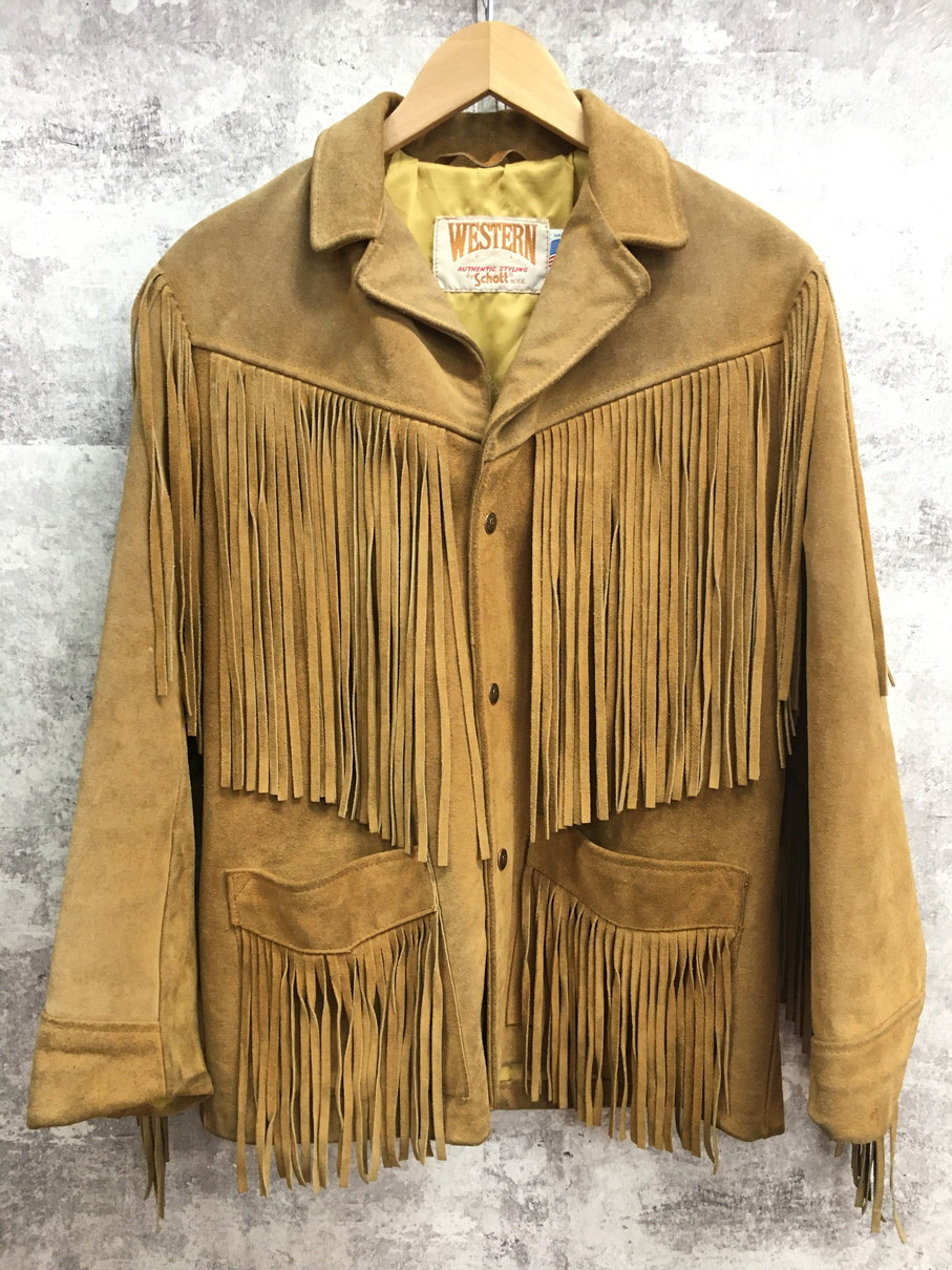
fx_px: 1064
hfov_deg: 48.2
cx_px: 476
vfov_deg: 61.7
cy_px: 635
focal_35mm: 29
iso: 125
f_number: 2.2
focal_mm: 4.15
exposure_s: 1/30
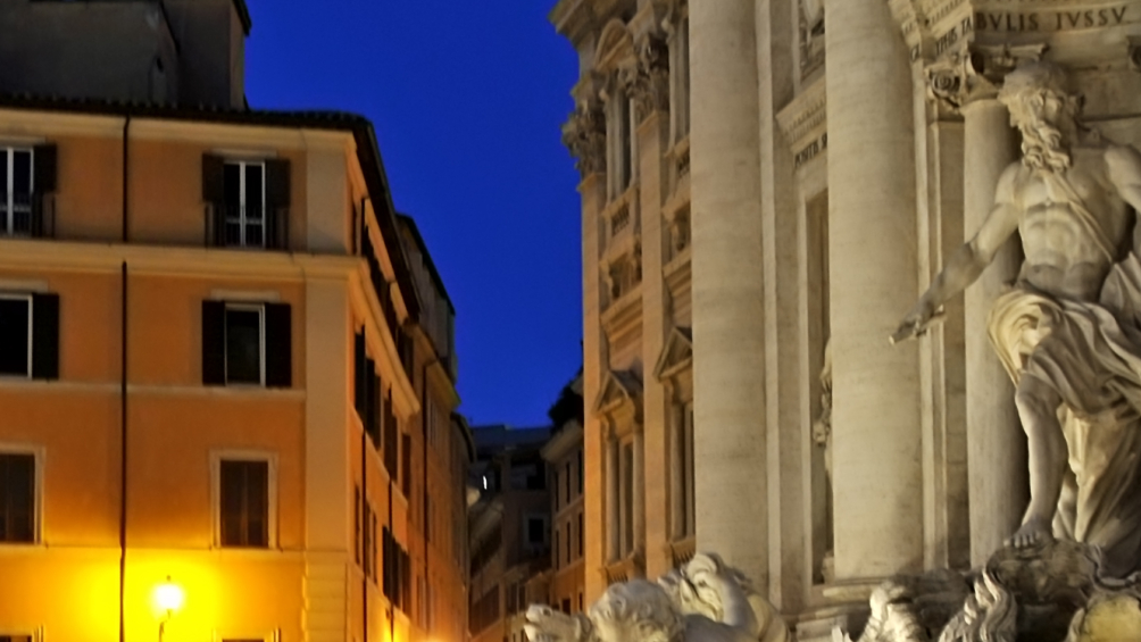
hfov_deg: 28.9
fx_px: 2179
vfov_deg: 16.3
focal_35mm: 72
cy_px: 686
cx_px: 295
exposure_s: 1/3
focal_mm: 18
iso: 200
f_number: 3.5
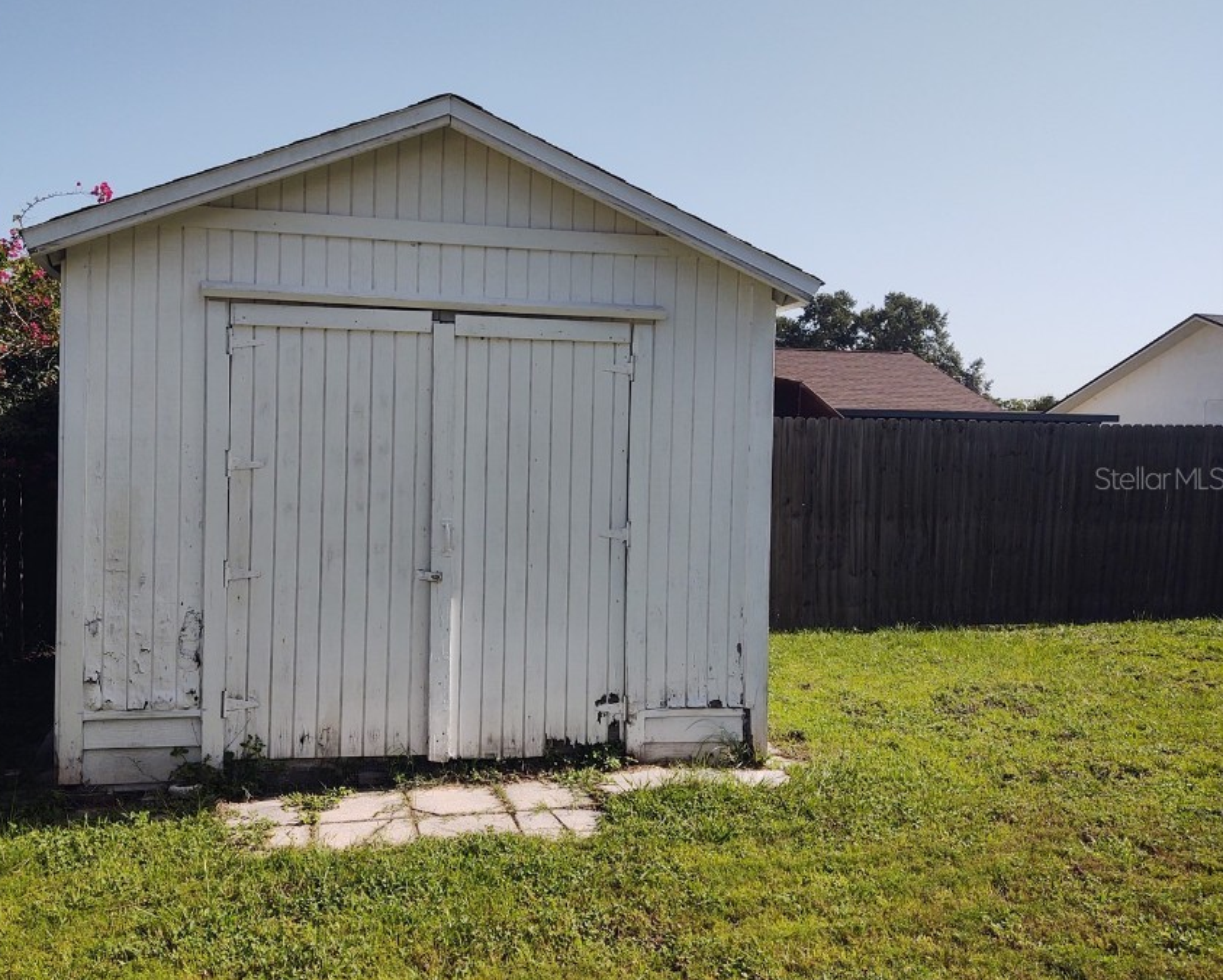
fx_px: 1159
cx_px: 489
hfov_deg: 55.2
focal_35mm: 32
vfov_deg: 45.8
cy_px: 478
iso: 100
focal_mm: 4.75
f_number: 1.7
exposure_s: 1/4458
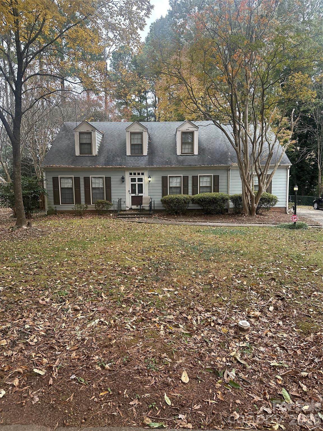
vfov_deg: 71.6
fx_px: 299
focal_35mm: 24
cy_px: 216
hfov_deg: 56.8
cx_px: 162
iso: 125
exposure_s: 1/121
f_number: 1.78
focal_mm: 6.86
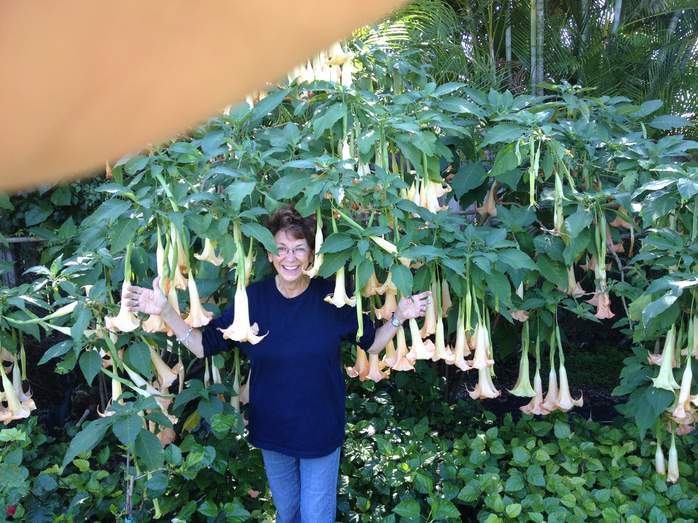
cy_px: 262
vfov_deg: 40.7
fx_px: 706
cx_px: 349
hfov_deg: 52.6
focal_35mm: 35
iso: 100
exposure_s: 1/120
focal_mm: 4.28
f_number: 2.4
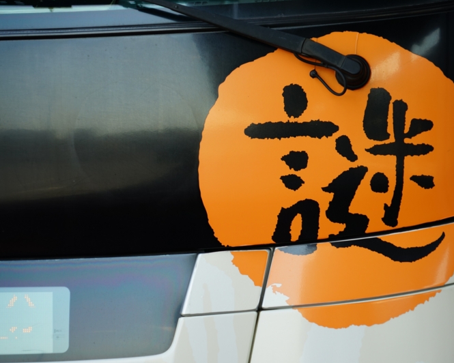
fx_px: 2217
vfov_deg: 9.4
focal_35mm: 165
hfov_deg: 11.7
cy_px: 182
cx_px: 259
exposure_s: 1/200
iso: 160
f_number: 5.6
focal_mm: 146
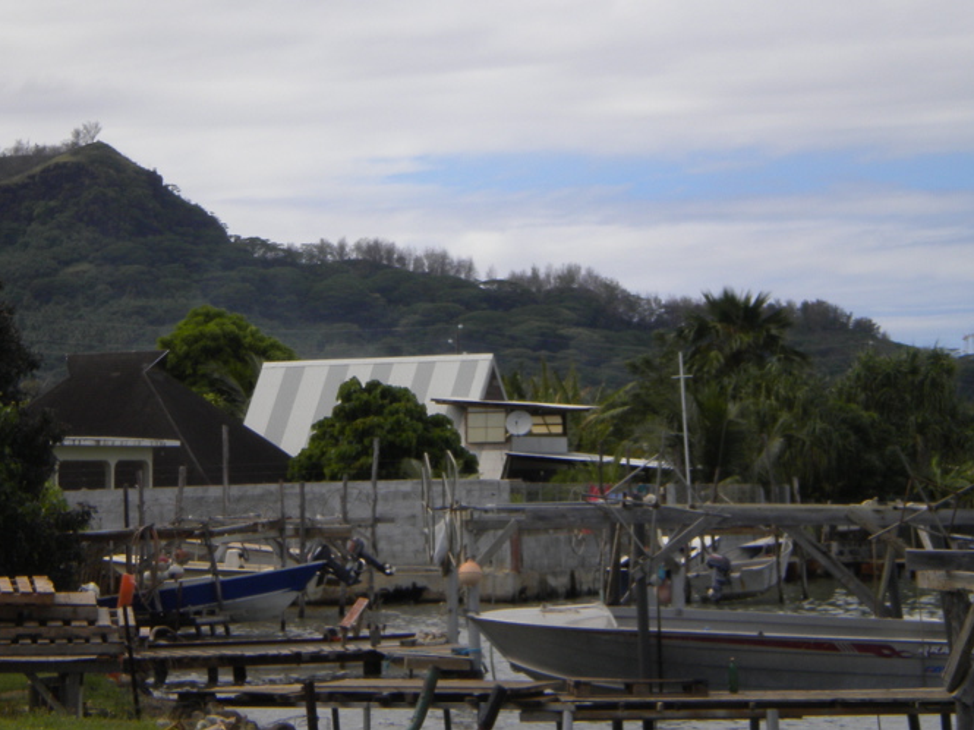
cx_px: 393
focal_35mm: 130
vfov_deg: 11.4
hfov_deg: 15.2
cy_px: 237
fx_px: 3656
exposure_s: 1/355
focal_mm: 17.3
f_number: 8
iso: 80
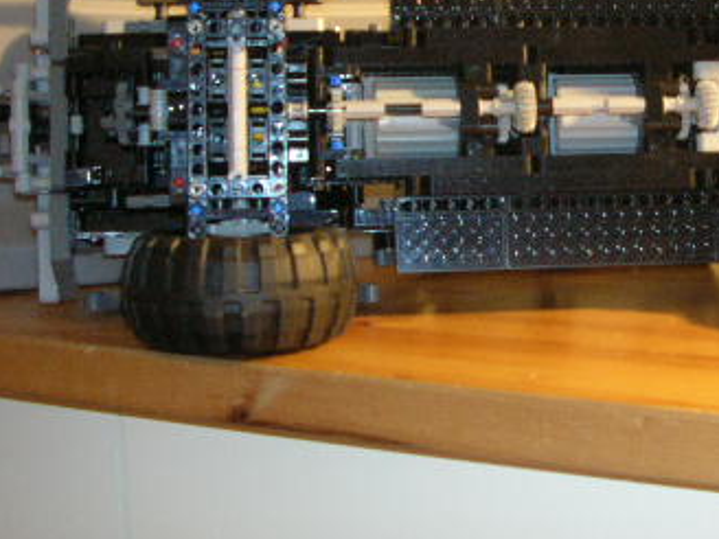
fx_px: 1620
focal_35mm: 78
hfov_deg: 24.4
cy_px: 160
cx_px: 627
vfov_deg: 18.8
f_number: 3
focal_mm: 6.6
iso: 200
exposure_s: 1/3.1
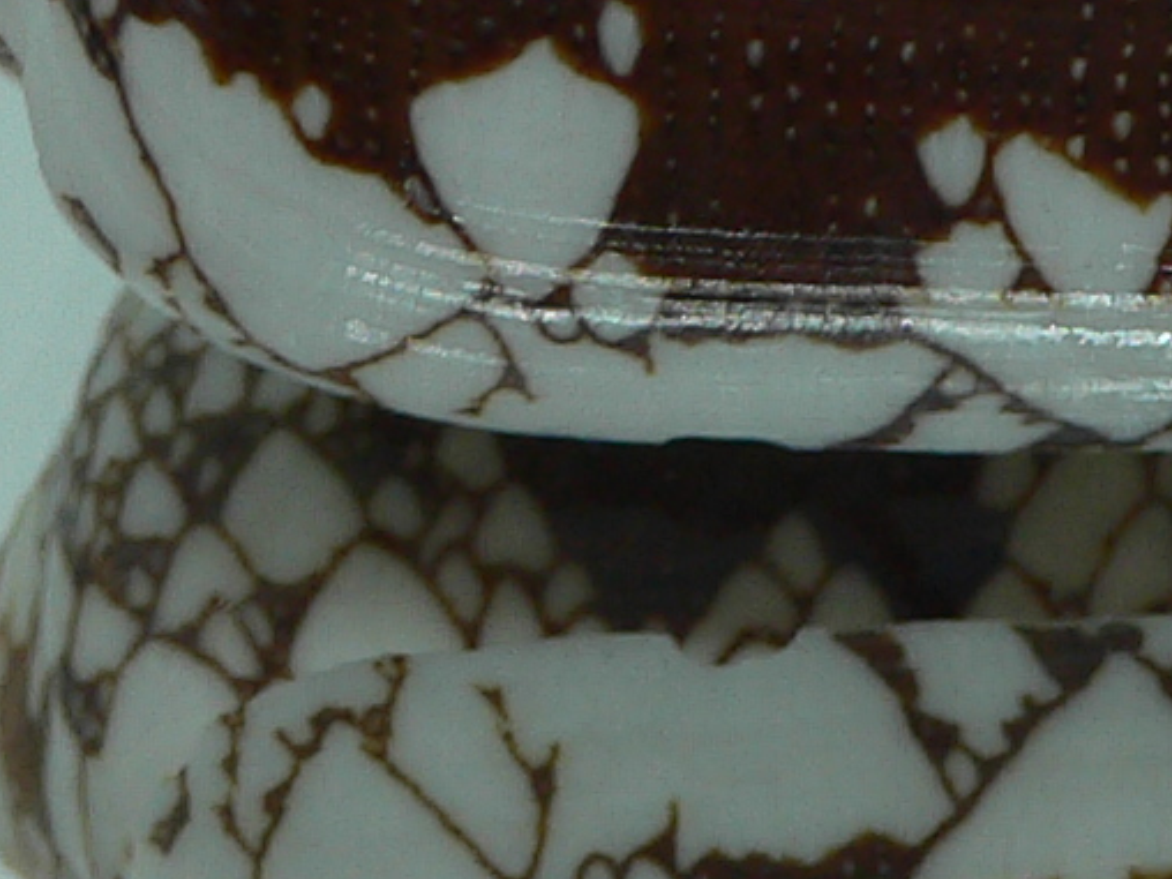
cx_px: 1100
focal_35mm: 139
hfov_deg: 14.0
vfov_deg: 10.6
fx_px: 4706
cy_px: -7
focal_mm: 4.6
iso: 80
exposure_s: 1/60
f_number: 2.8
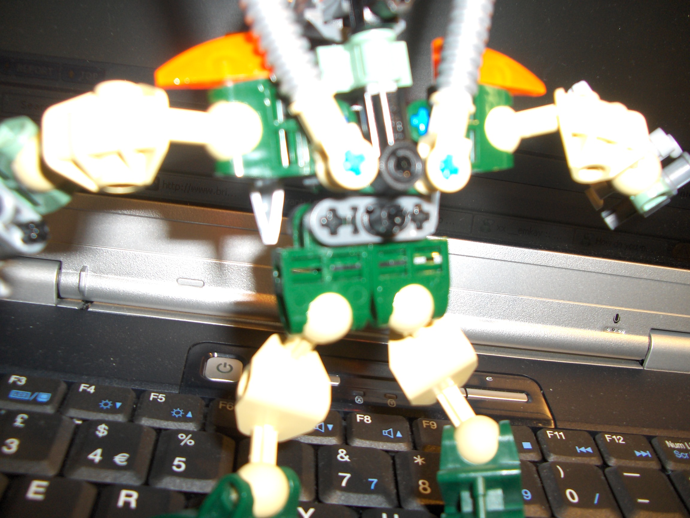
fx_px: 698
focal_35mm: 35
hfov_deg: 52.6
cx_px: 345
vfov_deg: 40.7
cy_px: 259
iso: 100
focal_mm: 5.8
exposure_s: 1/60
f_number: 2.6
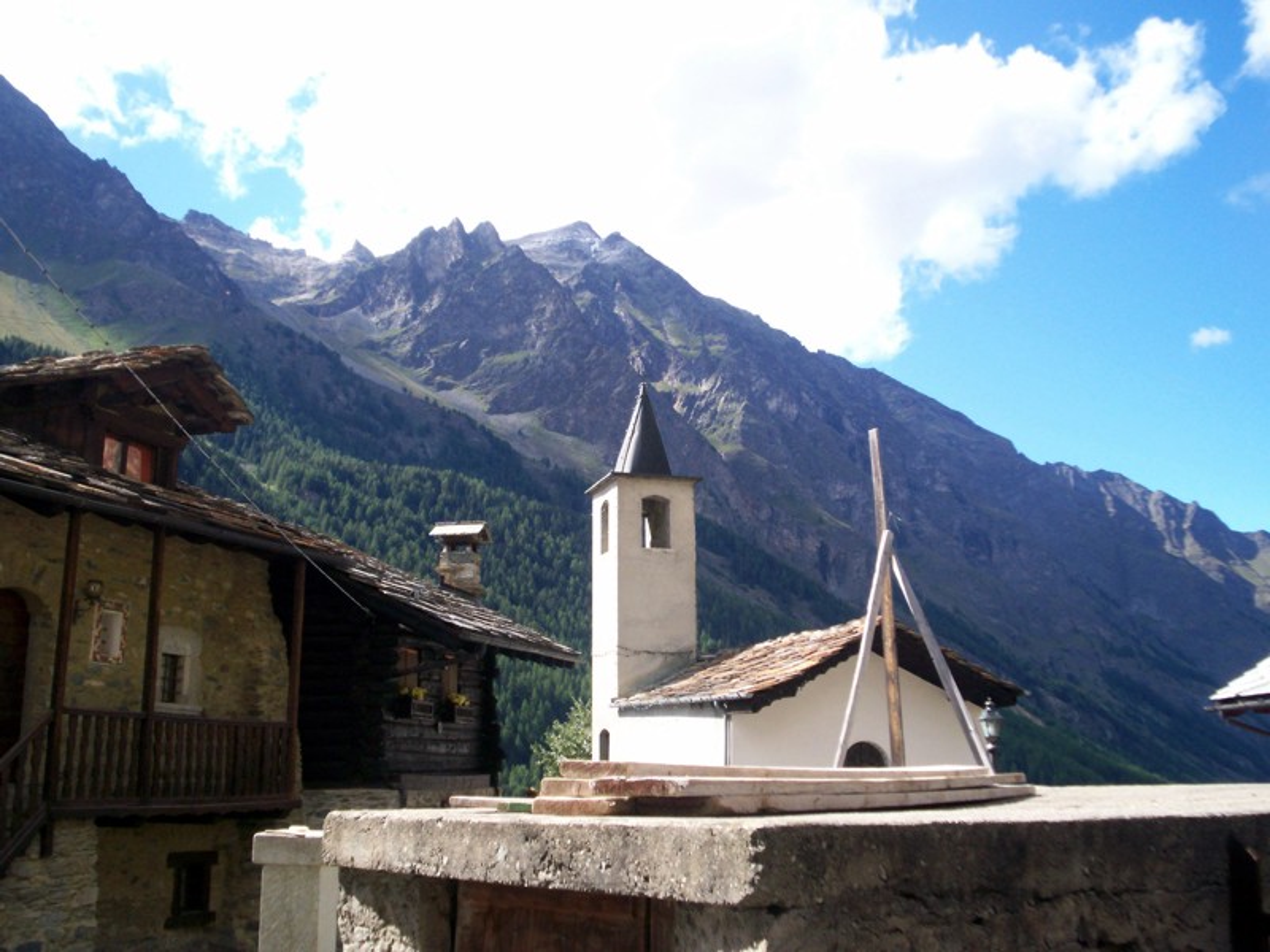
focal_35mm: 36
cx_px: 635
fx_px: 1321
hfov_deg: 51.4
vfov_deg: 39.7
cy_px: 476
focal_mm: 5.9
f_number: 4.5
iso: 100
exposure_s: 1/272
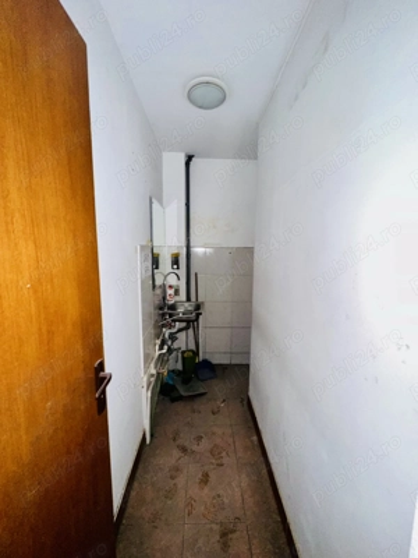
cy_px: 279
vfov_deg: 102.1
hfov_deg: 85.7
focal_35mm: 14
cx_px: 209
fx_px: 225
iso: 200
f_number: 2.2
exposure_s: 1/20
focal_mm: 2.22
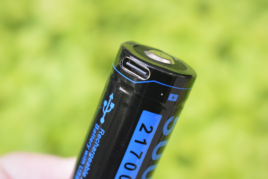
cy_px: 90
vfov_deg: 18.9
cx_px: 134
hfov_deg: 28.1
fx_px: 536
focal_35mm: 72
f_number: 7.1
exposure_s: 1/200
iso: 3200
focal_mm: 48
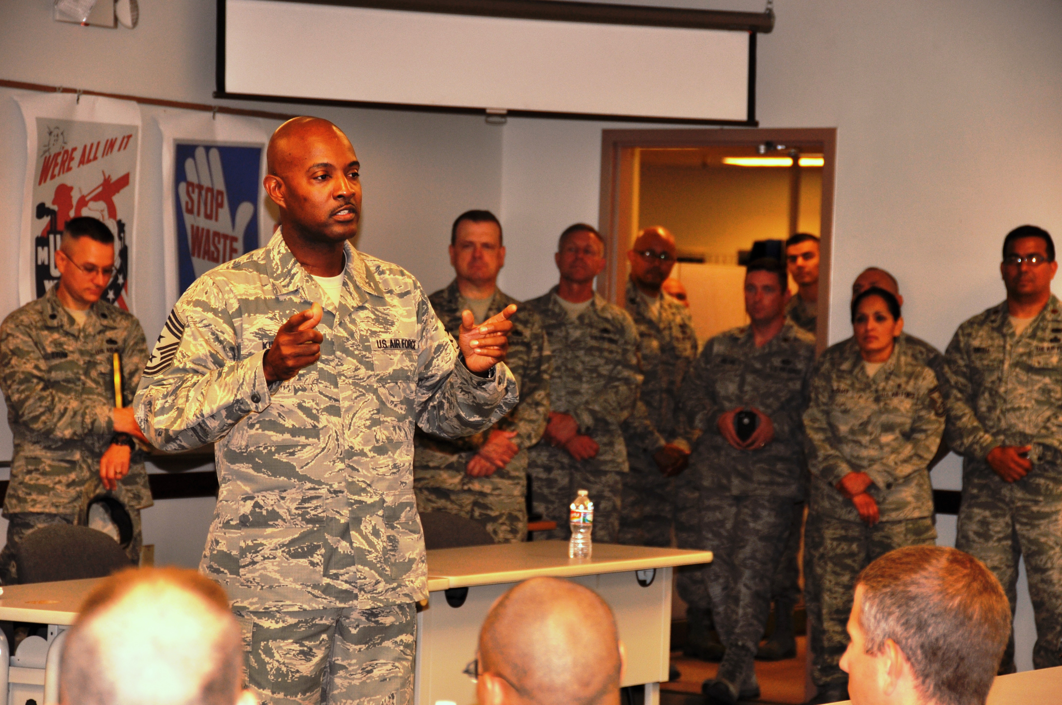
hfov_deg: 18.2
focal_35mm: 112
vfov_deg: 12.1
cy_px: 352
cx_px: 531
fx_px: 3315
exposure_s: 1/60
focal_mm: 75
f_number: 5
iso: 200
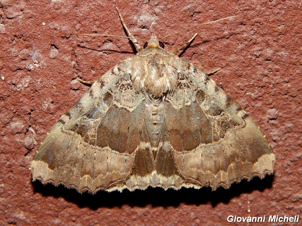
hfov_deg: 22.8
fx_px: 750
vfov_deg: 17.2
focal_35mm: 86
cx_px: 151
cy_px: 113
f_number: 8.6
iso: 200
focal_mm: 15.3
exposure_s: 1/30
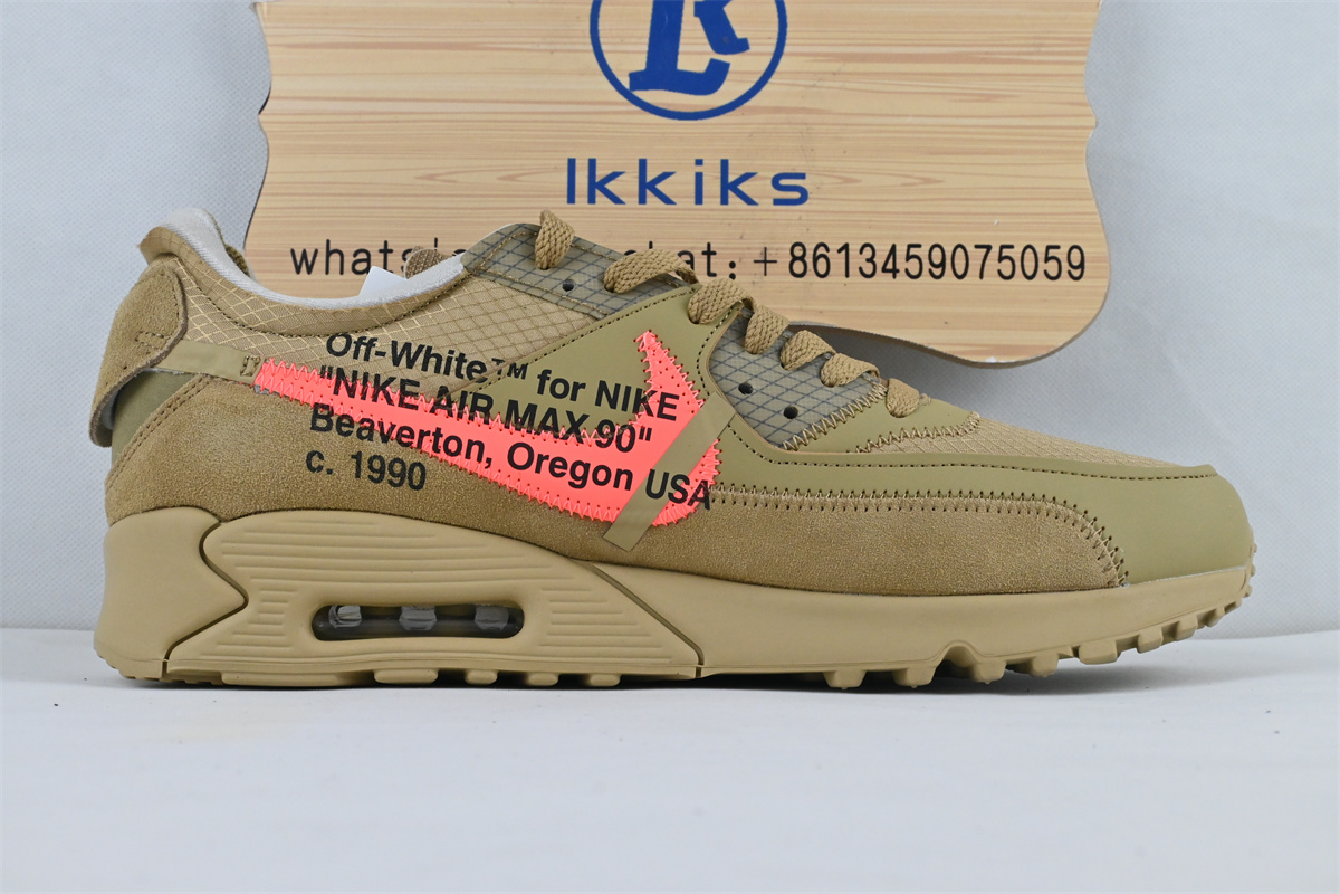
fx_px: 1814
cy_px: 447
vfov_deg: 27.7
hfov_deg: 40.5
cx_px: 670
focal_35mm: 49
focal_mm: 32.5
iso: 1000
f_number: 10
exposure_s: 1/160
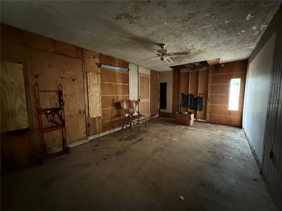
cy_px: 106
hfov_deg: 102.1
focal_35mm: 14
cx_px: 141
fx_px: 114
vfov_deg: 85.7
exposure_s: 1/30
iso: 1600
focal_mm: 2.22
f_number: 2.2
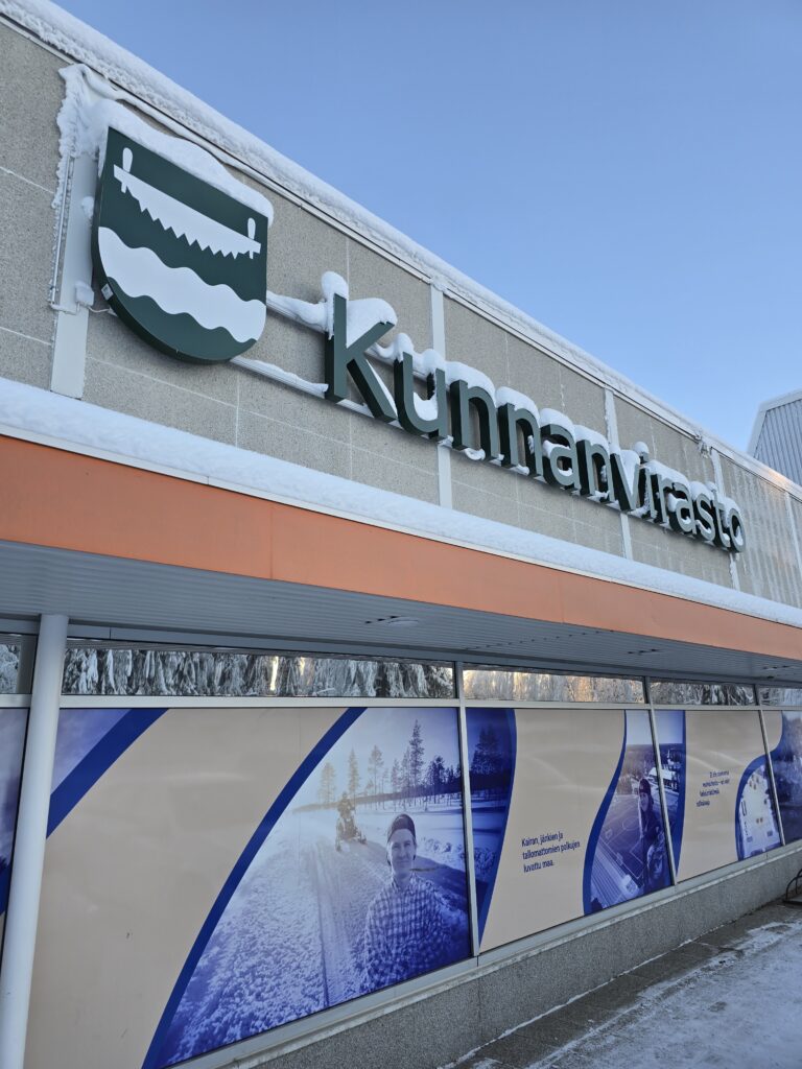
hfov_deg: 58.9
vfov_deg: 73.9
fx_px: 710
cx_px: 401
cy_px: 534
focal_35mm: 23
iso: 20
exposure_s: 1/180
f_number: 1.7
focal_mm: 6.3
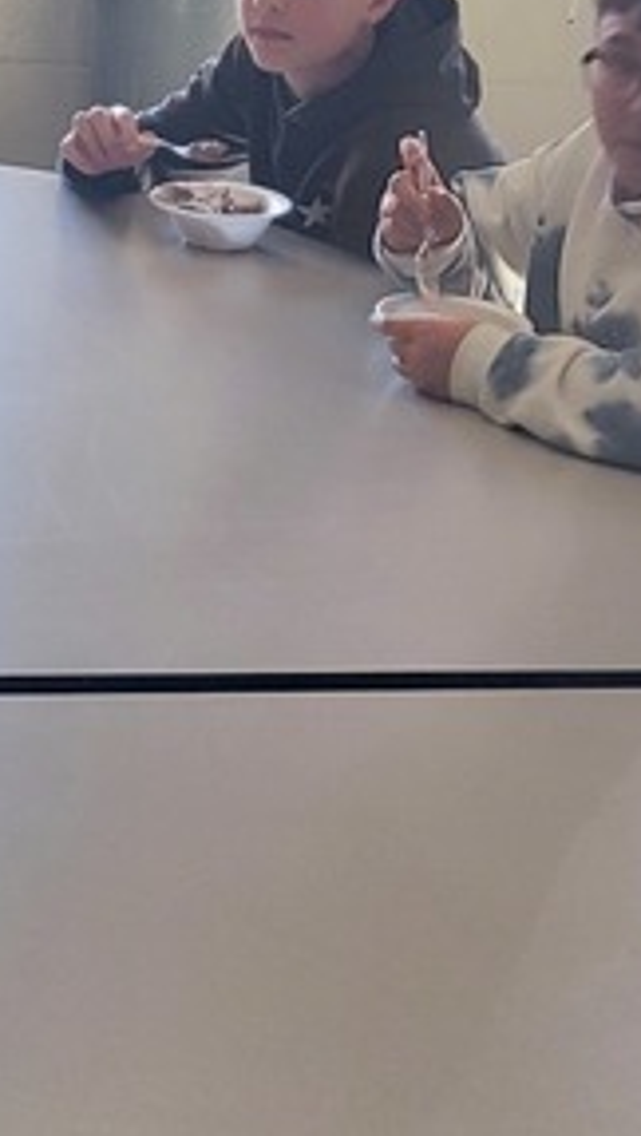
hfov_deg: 12.0
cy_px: 796
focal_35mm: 101
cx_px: 368
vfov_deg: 21.0
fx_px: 3044
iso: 200
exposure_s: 1/60
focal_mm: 5.4
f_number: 1.8
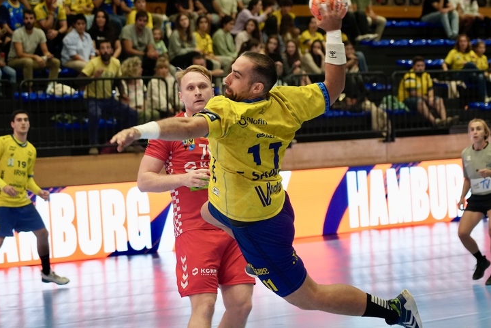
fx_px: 2142
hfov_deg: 13.1
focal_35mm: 157
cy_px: 164
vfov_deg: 8.7
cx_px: 244
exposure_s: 1/500
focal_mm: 104
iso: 3200
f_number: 4
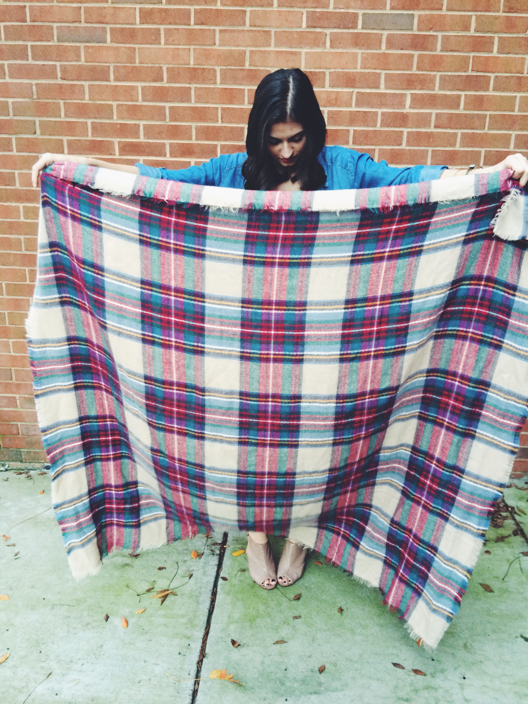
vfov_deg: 61.7
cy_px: 352
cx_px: 264
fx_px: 590
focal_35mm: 29
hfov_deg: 48.2
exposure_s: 1/30
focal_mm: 4.15
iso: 125
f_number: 2.2
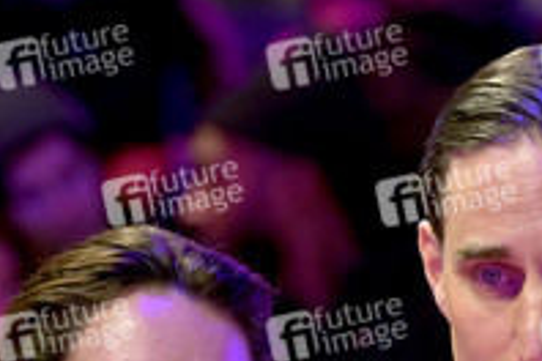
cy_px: 399
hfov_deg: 8.1
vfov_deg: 5.4
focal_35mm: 255
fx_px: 3839
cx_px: 374
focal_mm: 112
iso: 1250
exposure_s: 1/320
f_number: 3.5
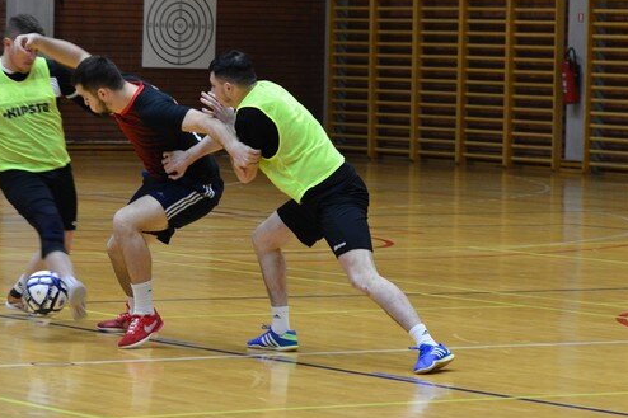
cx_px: 291
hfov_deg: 10.1
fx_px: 3557
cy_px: 177
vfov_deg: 6.7
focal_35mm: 204
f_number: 6.3
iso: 3200
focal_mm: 120
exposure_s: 1/160
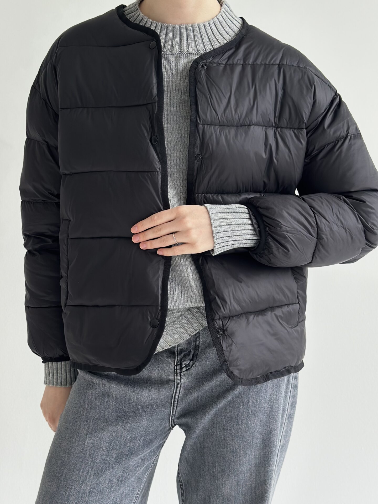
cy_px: 252
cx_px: 189
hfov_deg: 30.3
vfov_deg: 39.7
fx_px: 699
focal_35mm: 48
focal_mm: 6.86
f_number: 1.78
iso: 125
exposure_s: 1/111
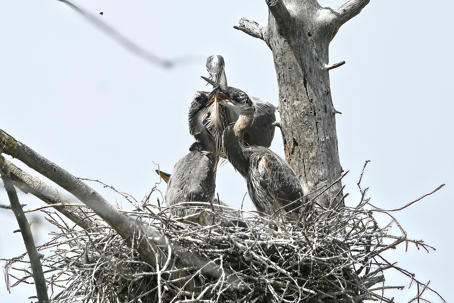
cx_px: 227
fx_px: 6305
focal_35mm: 500
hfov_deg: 4.1
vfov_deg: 2.7
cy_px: 152
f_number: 8
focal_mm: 500
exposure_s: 1/2000
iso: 1000
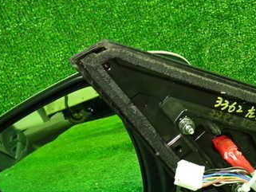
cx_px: 157
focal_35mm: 56
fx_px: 414
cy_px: 135
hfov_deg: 34.2
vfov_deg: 25.9
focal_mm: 5.4
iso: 800
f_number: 2.3
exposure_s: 1/25
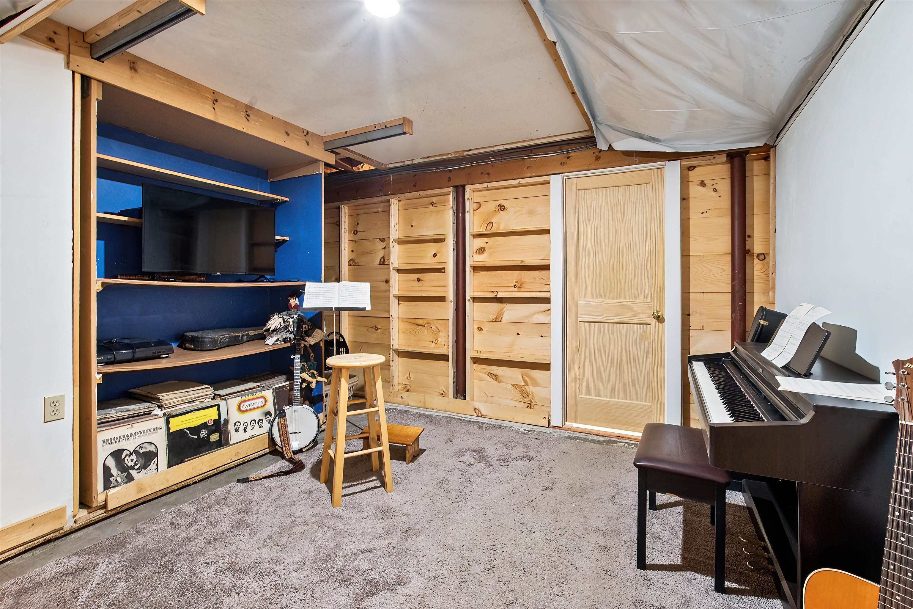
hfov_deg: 100.4
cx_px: 456
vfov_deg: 77.3
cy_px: 304
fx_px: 380
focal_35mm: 15
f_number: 10
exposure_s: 2
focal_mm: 10
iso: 1250
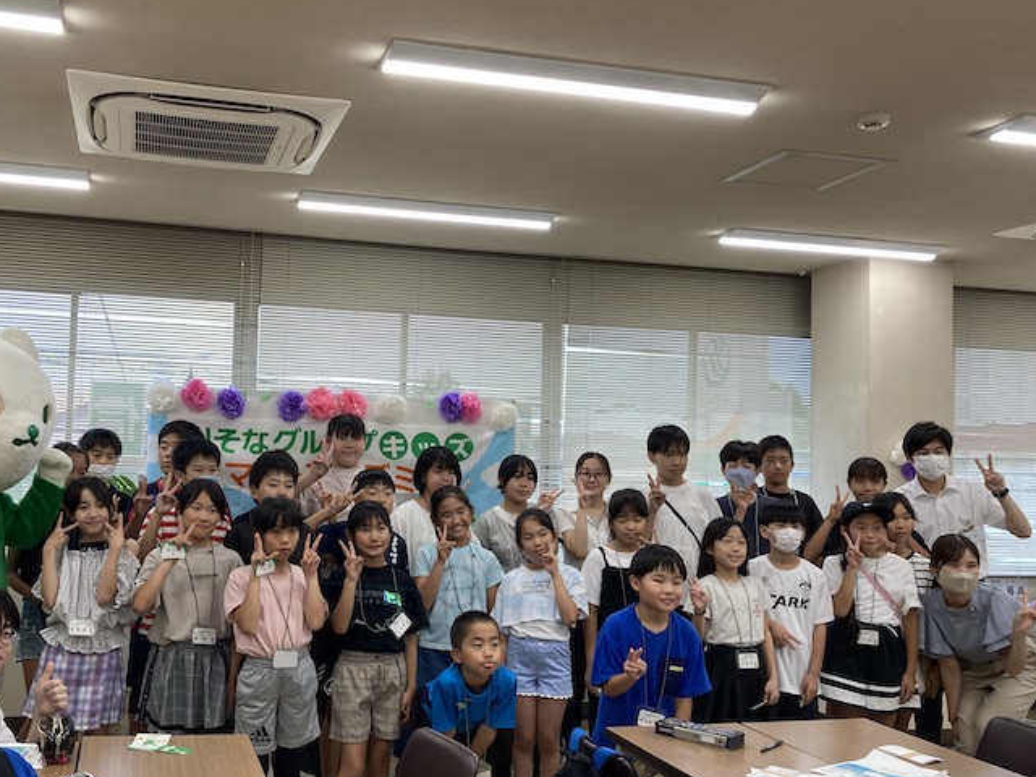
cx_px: 406
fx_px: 1047
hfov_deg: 52.2
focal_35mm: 35
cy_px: 401
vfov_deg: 40.7
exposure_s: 1/100
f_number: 1.8
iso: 64
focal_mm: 3.99
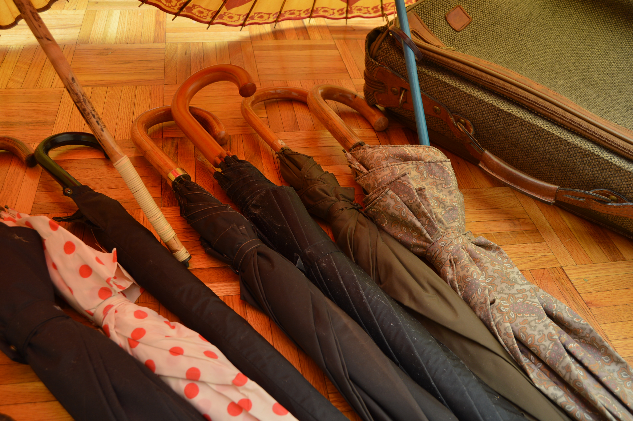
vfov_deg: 38.3
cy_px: 210
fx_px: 606
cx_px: 316
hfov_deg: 55.1
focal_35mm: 34
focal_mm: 23
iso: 200
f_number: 5
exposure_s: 1/160
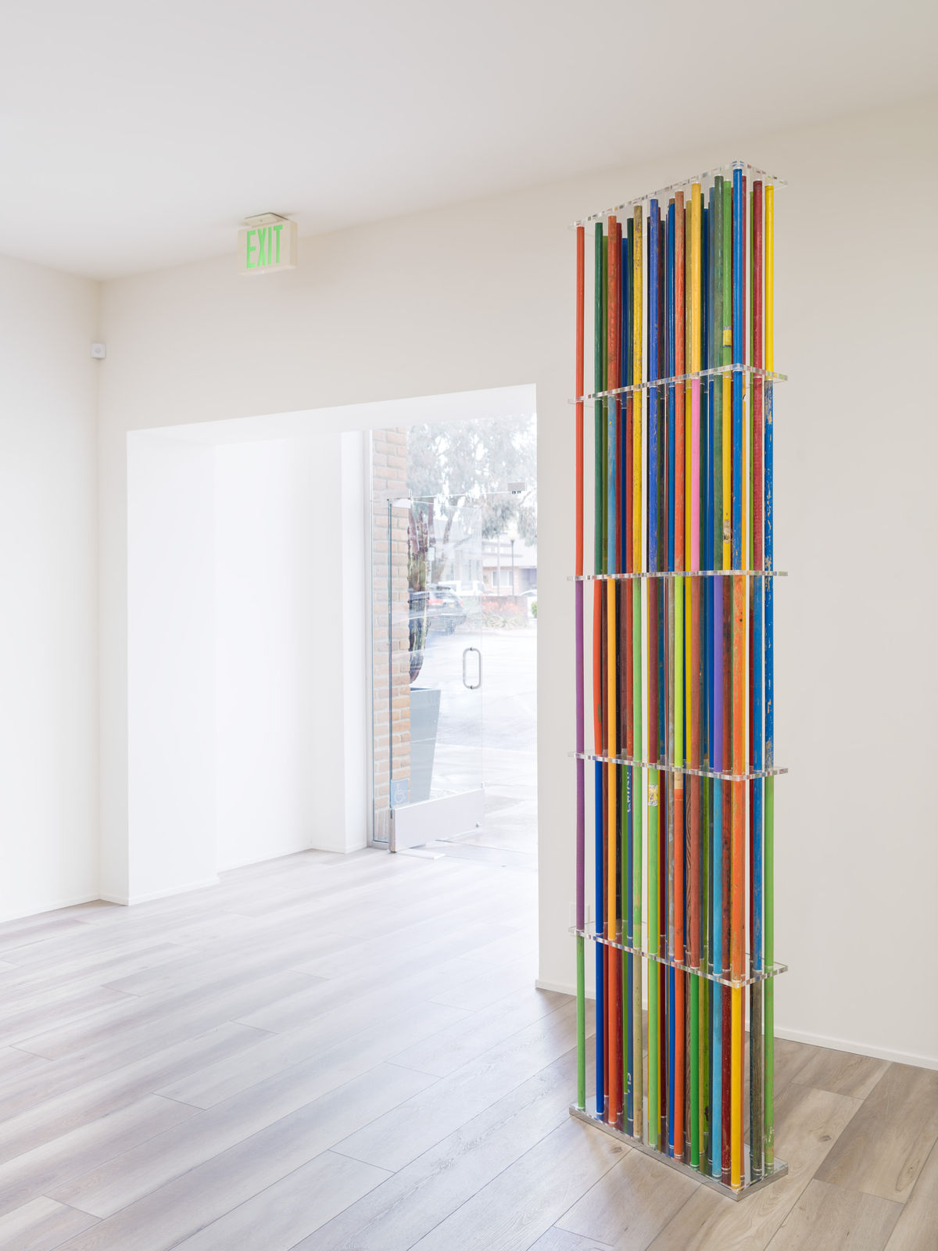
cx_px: 469
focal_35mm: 27
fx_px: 976
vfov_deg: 65.3
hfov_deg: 51.4
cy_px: 626
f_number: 5.6
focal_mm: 35
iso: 100
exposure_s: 1/30
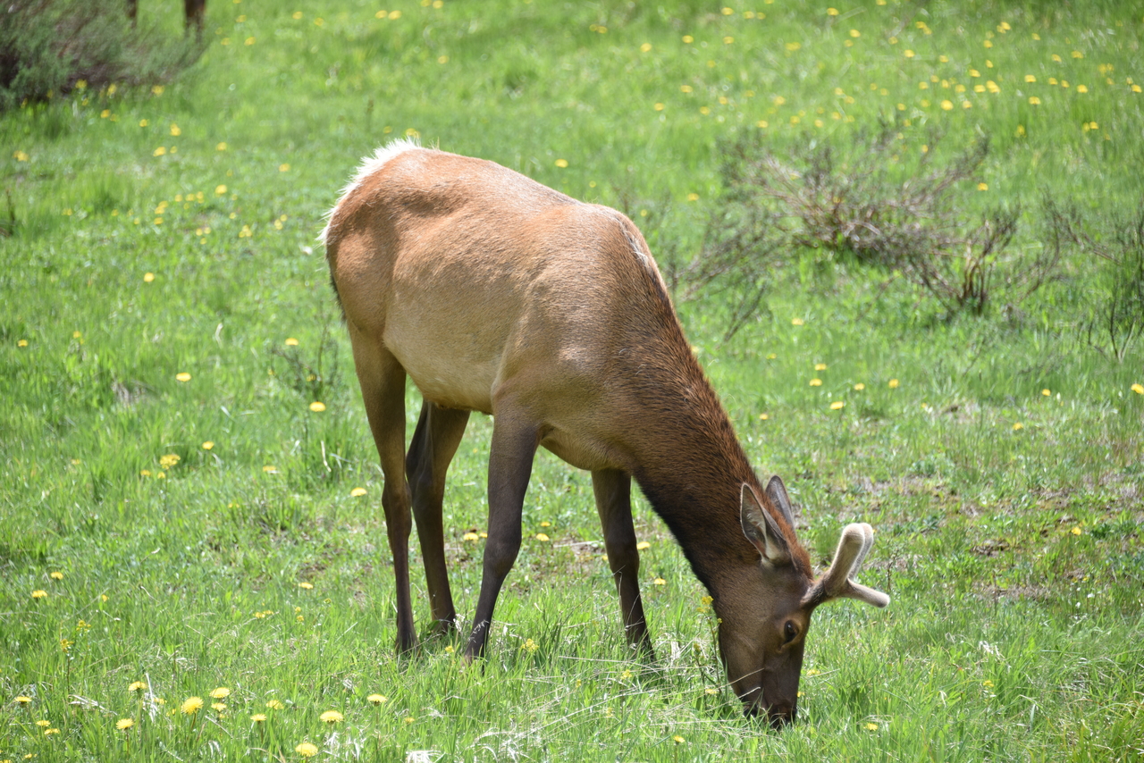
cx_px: 572
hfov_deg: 10.8
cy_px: 382
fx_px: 6039
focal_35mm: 190
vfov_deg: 7.2
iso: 180
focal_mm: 190
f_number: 5.6
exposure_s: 1/400
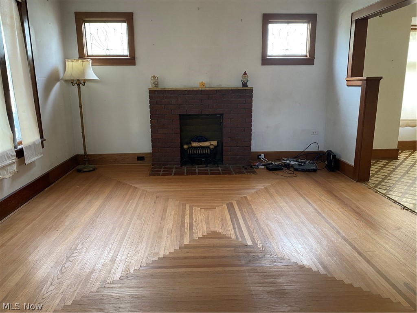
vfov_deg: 53.1
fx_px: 313
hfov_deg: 67.3
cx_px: 208
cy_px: 156
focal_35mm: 26
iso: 160
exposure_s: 1/60
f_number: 1.8
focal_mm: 4.25
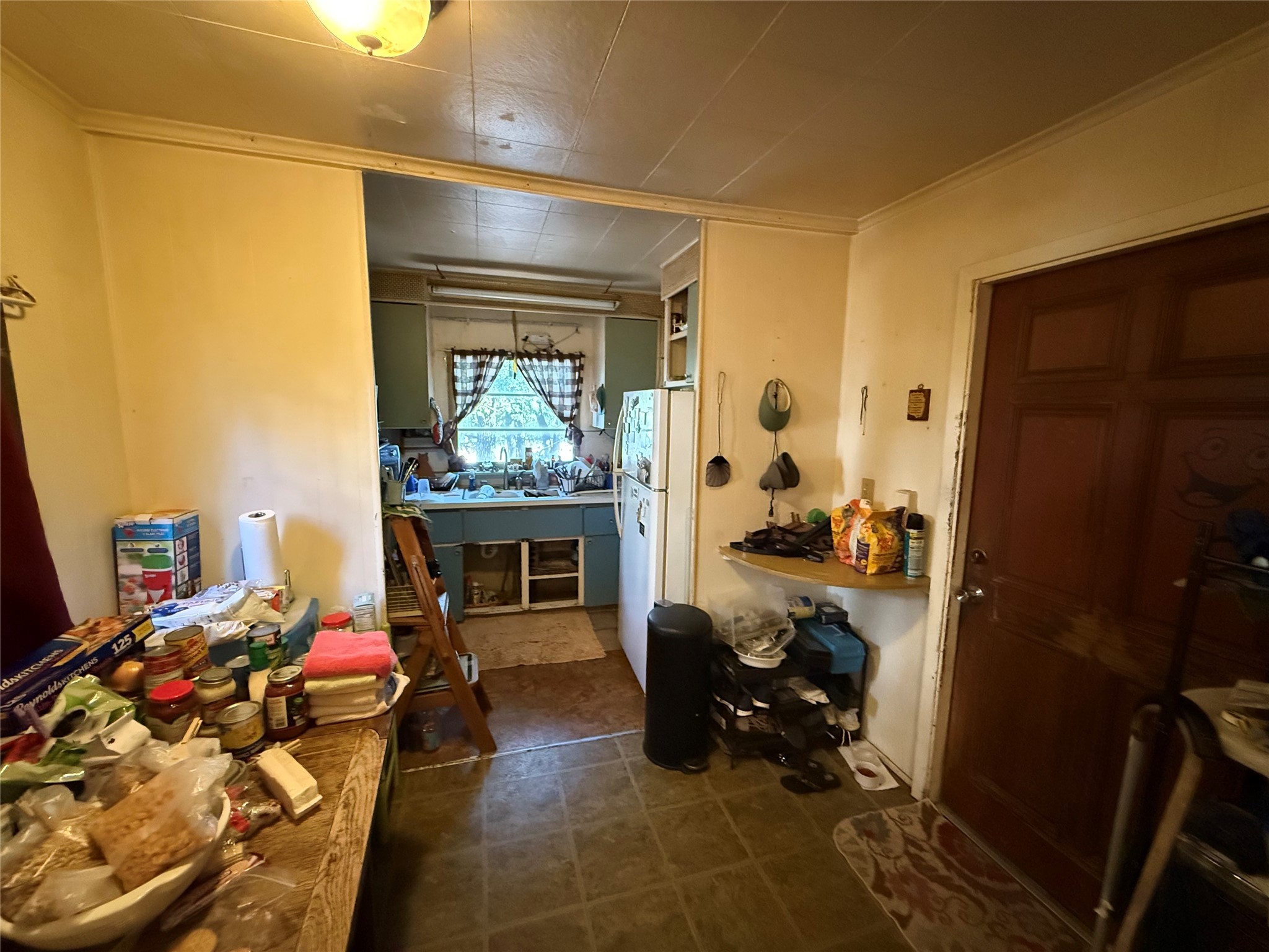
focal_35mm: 14
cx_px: 634
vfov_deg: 85.7
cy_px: 476
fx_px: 513
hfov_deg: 102.1
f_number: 2.2
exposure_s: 1/60
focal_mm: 2.22
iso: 1250
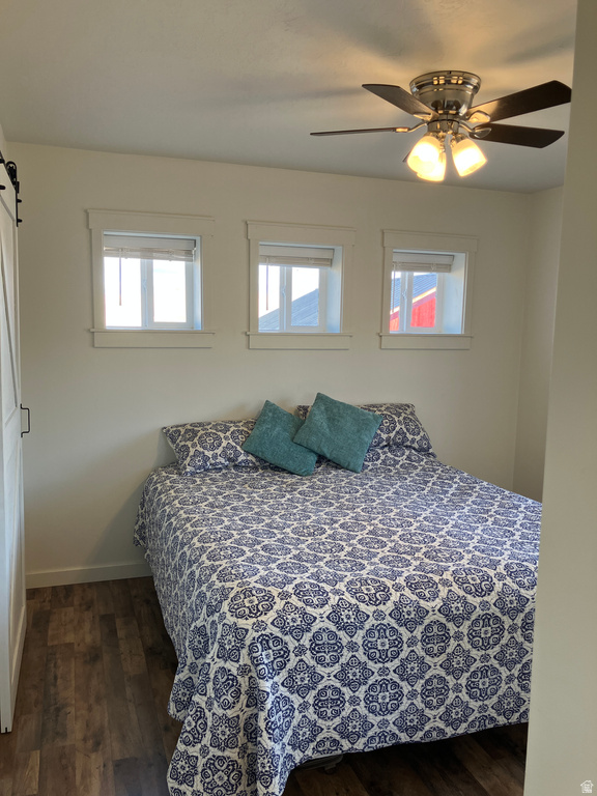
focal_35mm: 28
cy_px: 398
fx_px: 644
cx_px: 298
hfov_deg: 49.7
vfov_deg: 63.4
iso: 40
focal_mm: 3.99
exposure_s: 1/60
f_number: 1.8
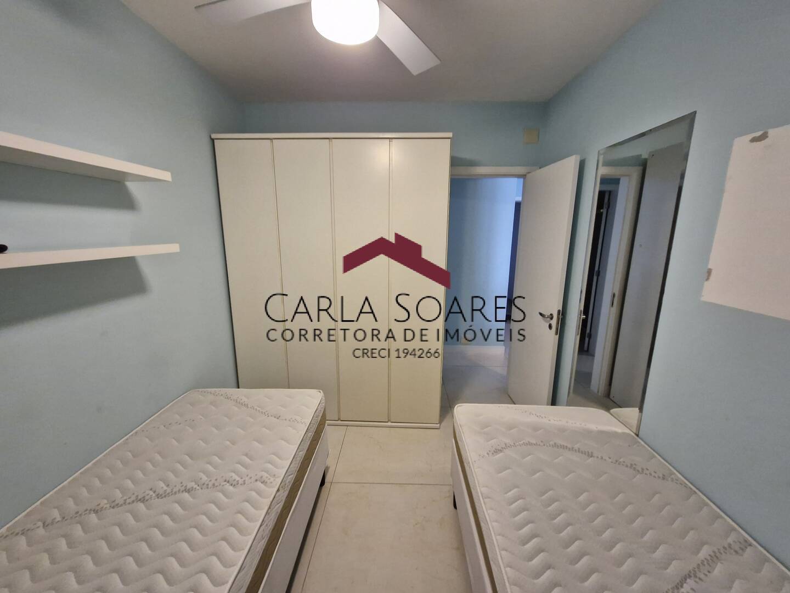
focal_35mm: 13
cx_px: 395
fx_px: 297
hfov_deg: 106.2
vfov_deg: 89.9
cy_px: 296
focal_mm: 1.74
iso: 320
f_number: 2.2
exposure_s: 1/40
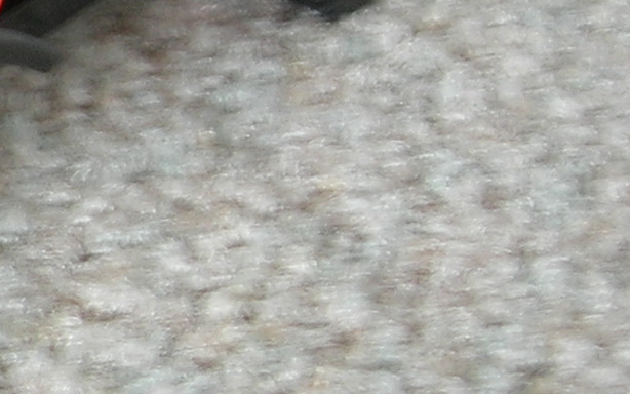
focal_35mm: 170
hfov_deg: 11.5
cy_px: 199
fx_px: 2919
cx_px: -468
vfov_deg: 7.7
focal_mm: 7.8
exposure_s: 1/7.9
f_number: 2.8
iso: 64
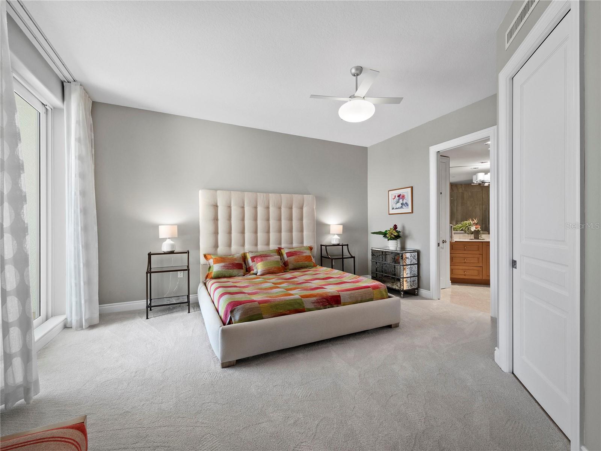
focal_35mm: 14
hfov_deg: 102.1
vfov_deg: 85.7
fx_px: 243
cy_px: 226
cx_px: 300
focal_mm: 7
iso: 400
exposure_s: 1/2
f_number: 11
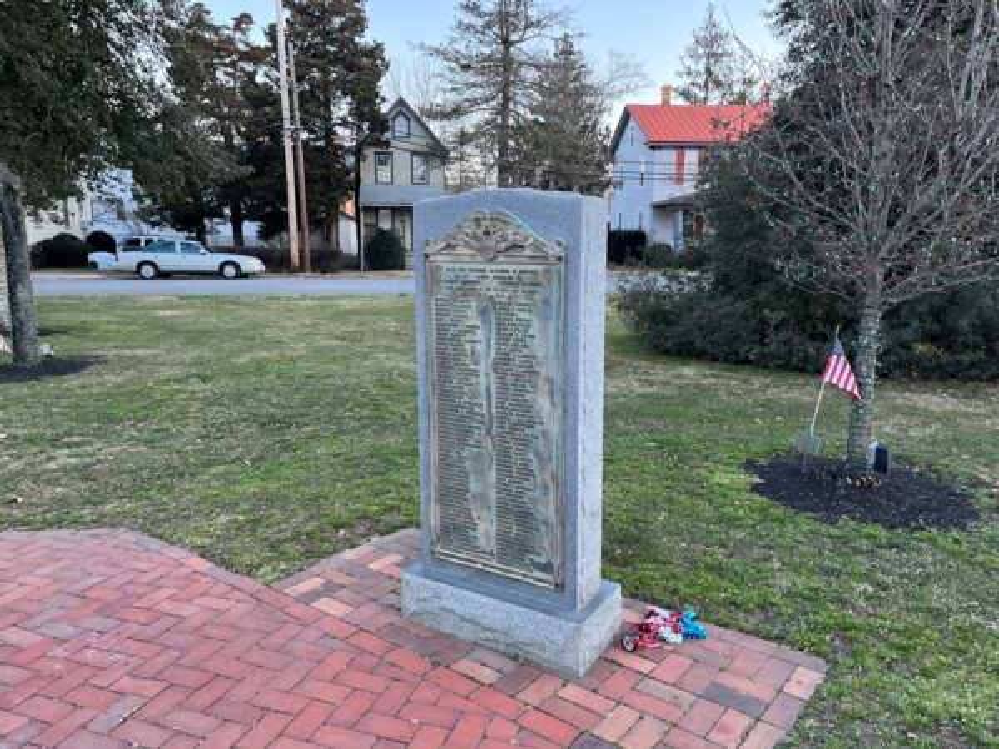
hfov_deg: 67.3
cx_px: 500
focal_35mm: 26
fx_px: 750
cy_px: 374
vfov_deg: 53.1
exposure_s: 1/112
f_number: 1.6
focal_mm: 5.1
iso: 125
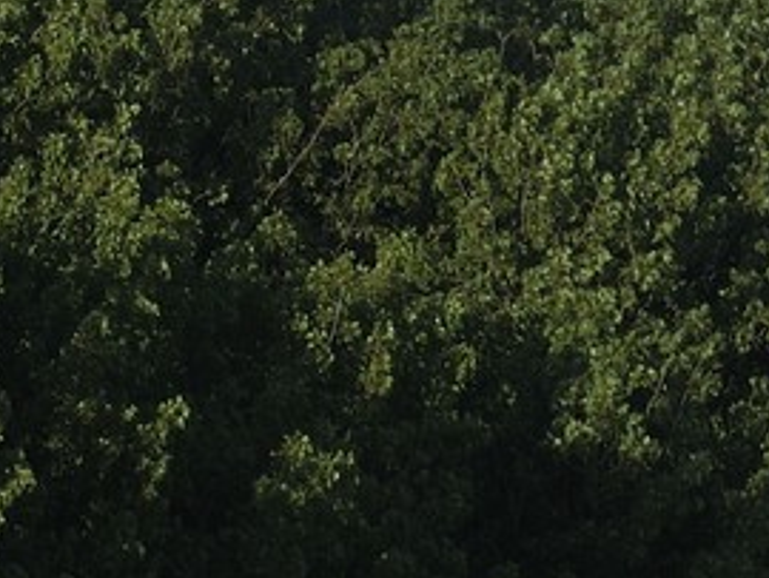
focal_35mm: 1137
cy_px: -1216
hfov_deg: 1.7
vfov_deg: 1.3
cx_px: 268
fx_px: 25281
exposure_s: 1/320
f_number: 10
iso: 200
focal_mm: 200
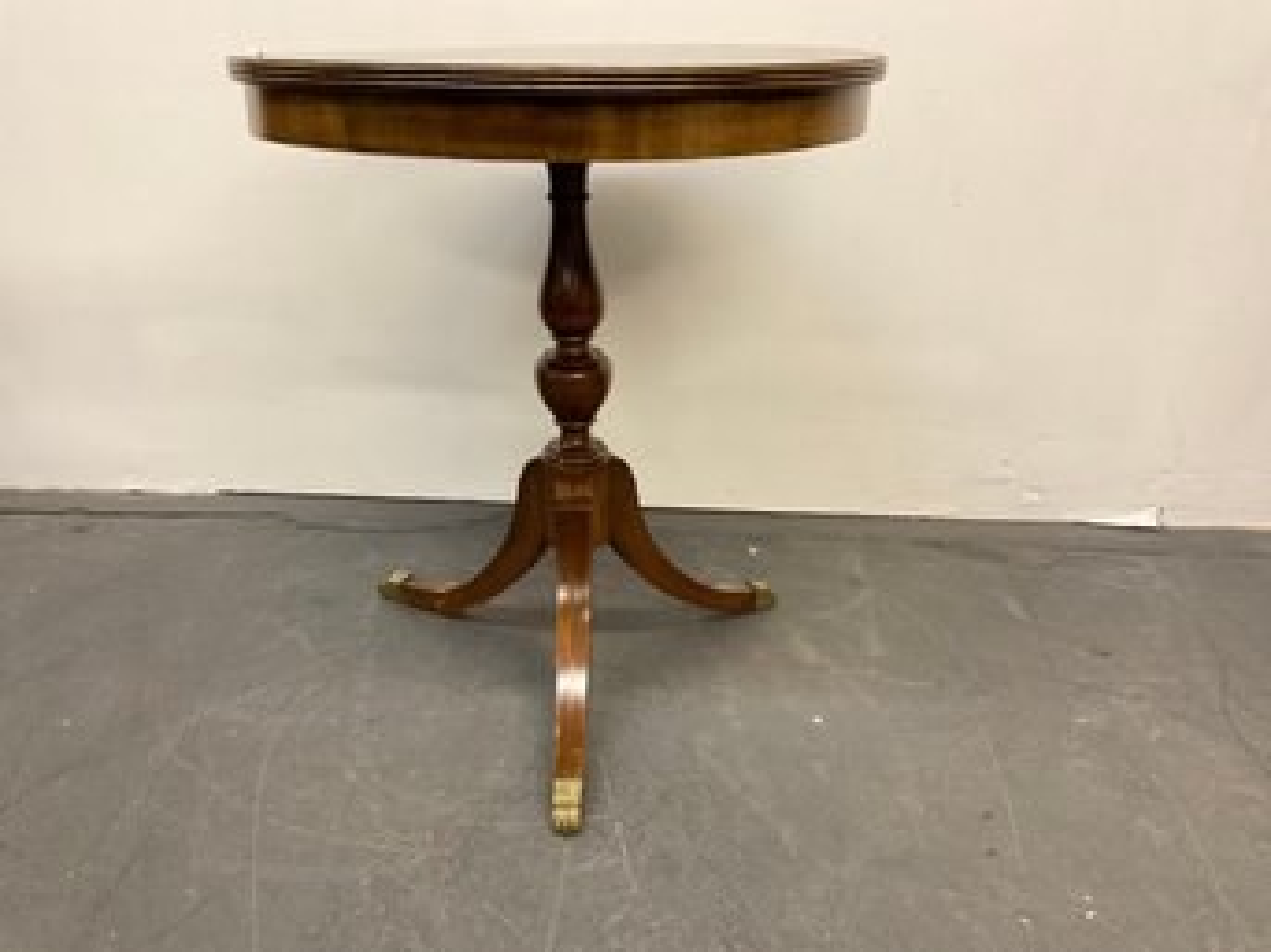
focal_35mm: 29
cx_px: 636
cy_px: 476
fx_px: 1064
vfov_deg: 48.2
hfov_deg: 61.7
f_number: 1.8
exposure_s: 1/60
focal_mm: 3
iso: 200
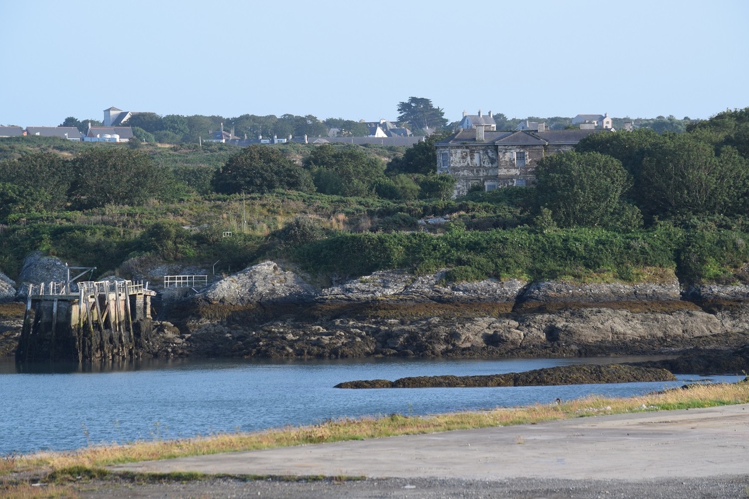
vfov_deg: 7.3
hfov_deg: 11.0
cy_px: 250
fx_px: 3900
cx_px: 374
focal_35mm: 188
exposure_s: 1/250
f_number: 8
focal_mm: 125
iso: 250
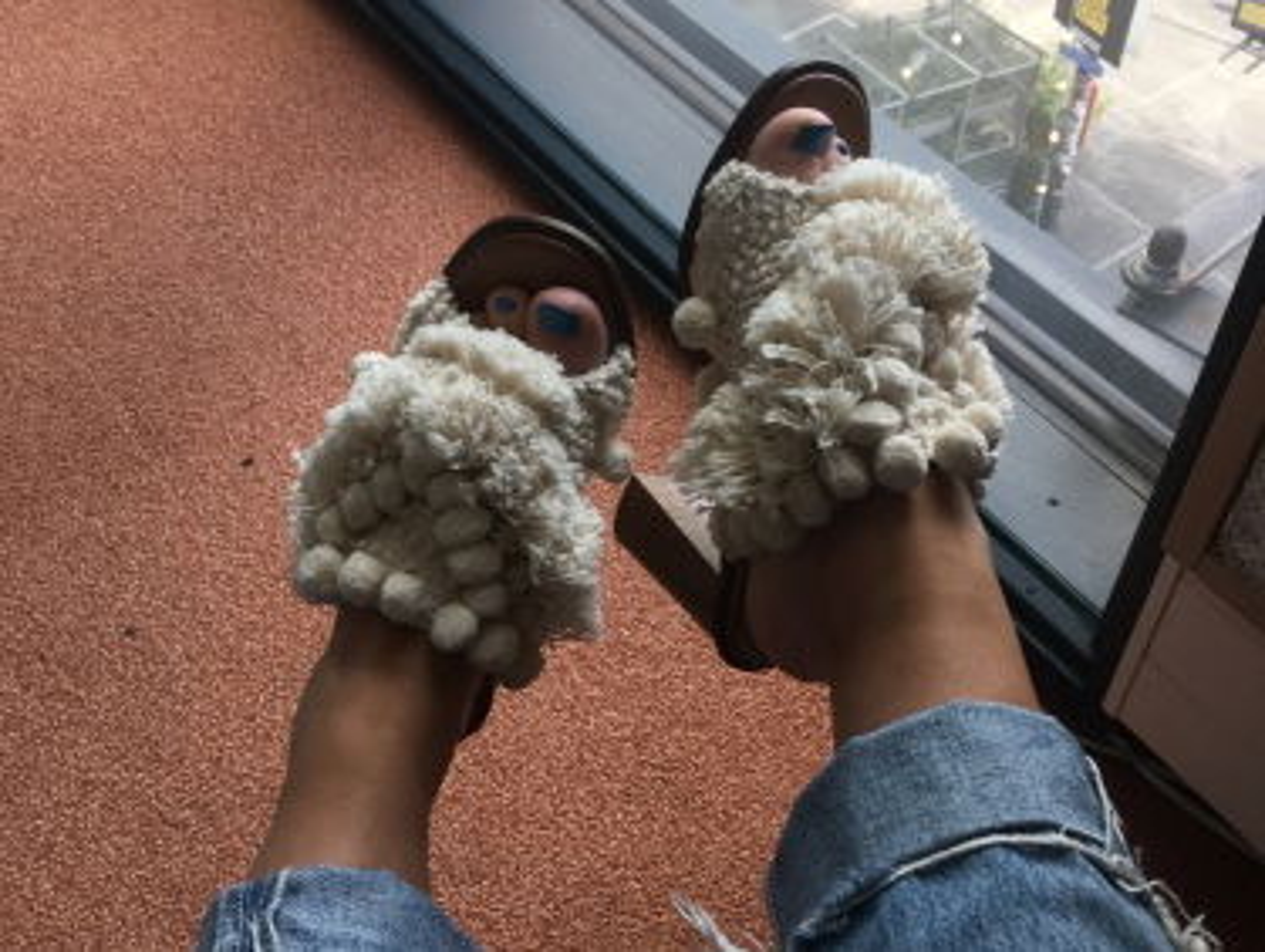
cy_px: 476
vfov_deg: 48.3
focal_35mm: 29
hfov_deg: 61.6
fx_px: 1061
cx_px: 632
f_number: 2.2
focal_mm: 4.15
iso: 40
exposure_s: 1/100
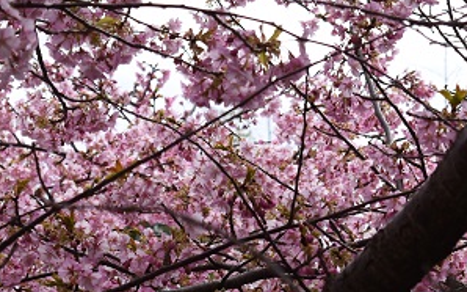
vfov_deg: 6.6
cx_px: 541
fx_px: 2509
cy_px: 146
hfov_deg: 10.5
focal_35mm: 197
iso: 200
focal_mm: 55
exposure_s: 1/500
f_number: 7.1
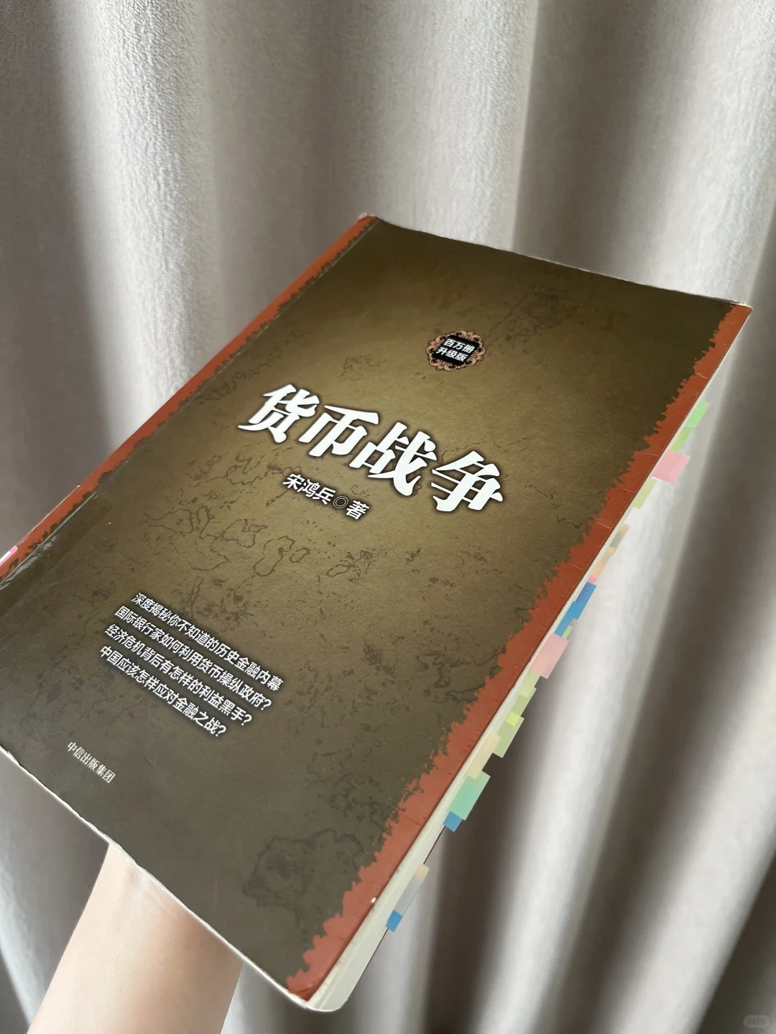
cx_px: 388
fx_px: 777
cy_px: 517
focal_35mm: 26
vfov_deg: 67.3
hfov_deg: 53.1
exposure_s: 1/121
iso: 64
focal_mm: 5.1
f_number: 1.6
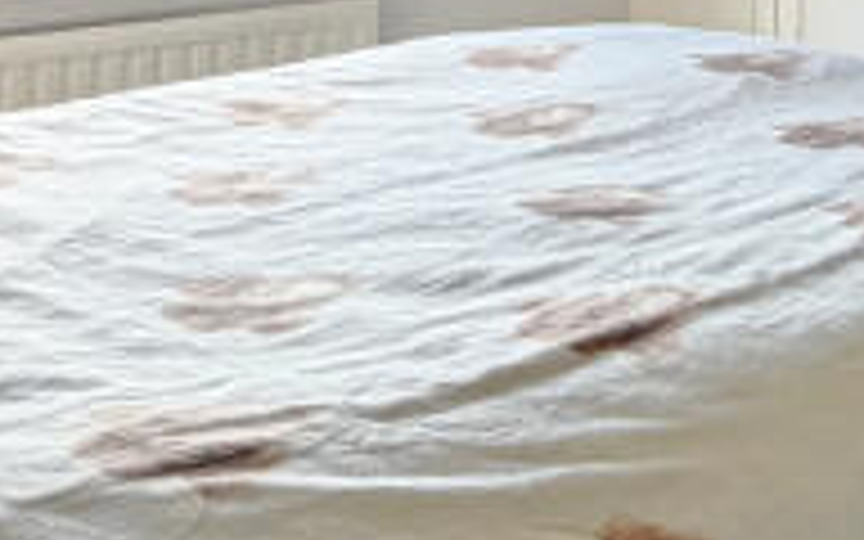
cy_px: -279
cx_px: 1026
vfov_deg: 15.2
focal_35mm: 79
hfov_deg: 23.9
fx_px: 1860
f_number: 2.2
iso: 250
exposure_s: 1/121
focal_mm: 2.22
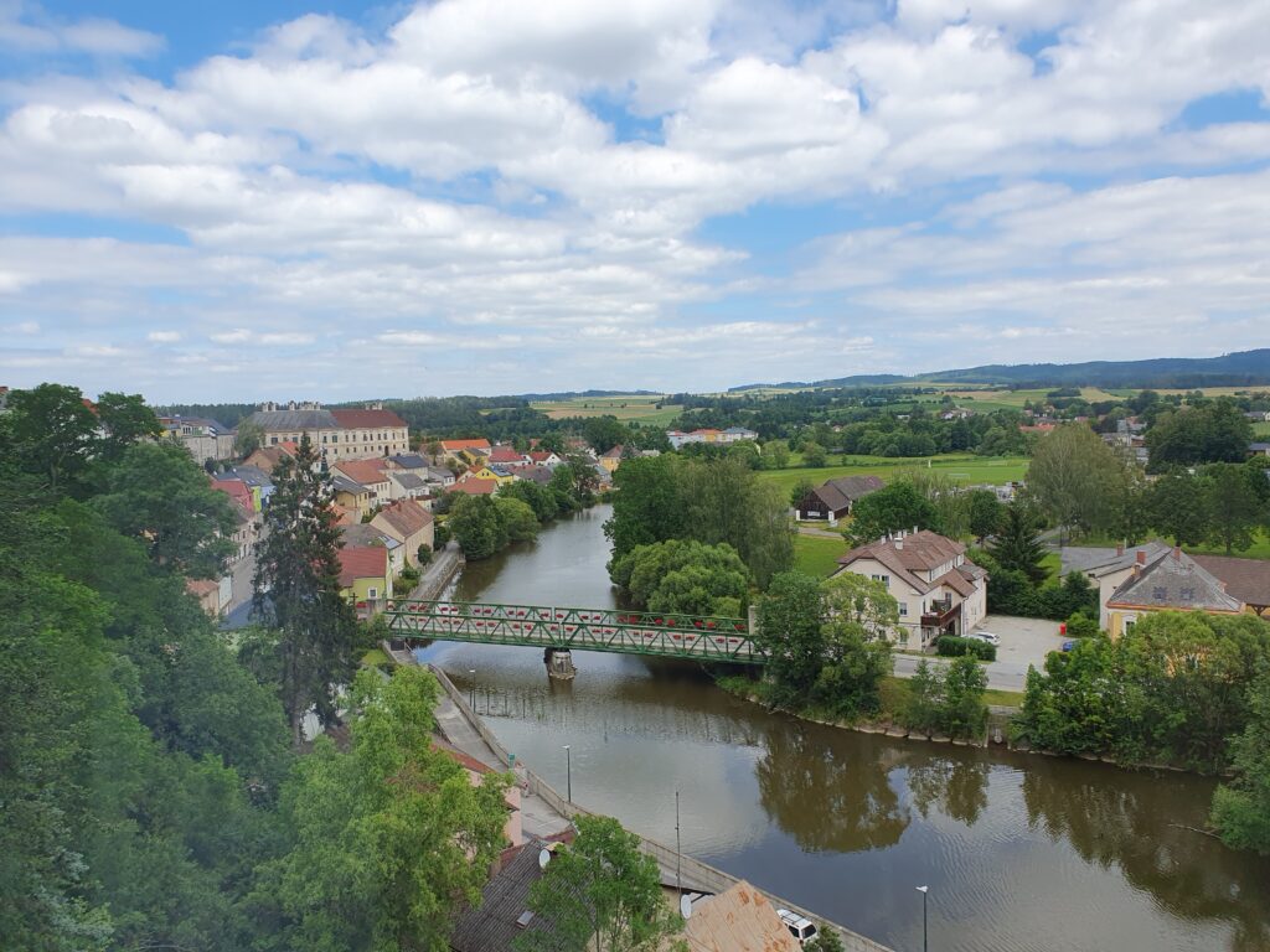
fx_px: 954
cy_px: 476
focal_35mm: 26
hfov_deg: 67.3
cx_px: 635
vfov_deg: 53.1
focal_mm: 4.32
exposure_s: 1/1136
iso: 50
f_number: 2.4
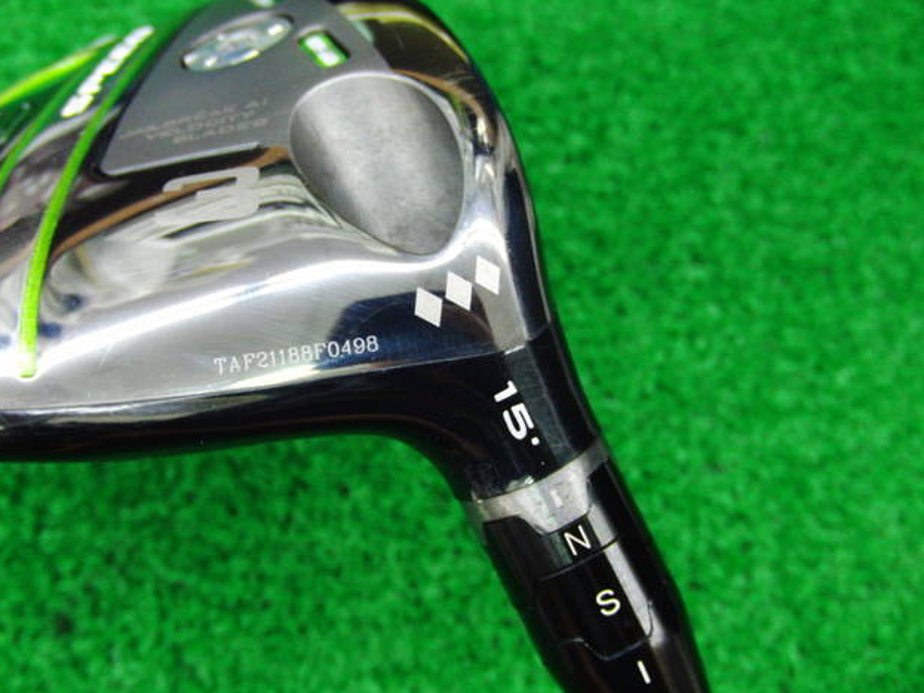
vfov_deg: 37.7
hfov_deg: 49.0
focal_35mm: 38
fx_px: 1014
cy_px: 341
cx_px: 454
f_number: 3.6
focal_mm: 6.42
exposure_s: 1/25
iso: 400
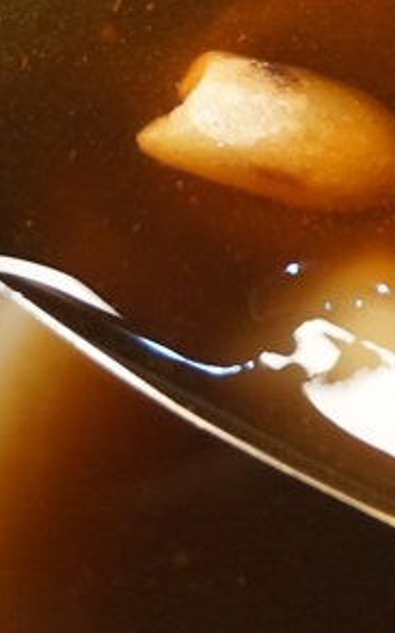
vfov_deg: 12.6
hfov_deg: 7.5
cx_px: 894
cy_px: 126
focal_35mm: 166
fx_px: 2857
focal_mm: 31
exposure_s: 1/60
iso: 1250
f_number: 5
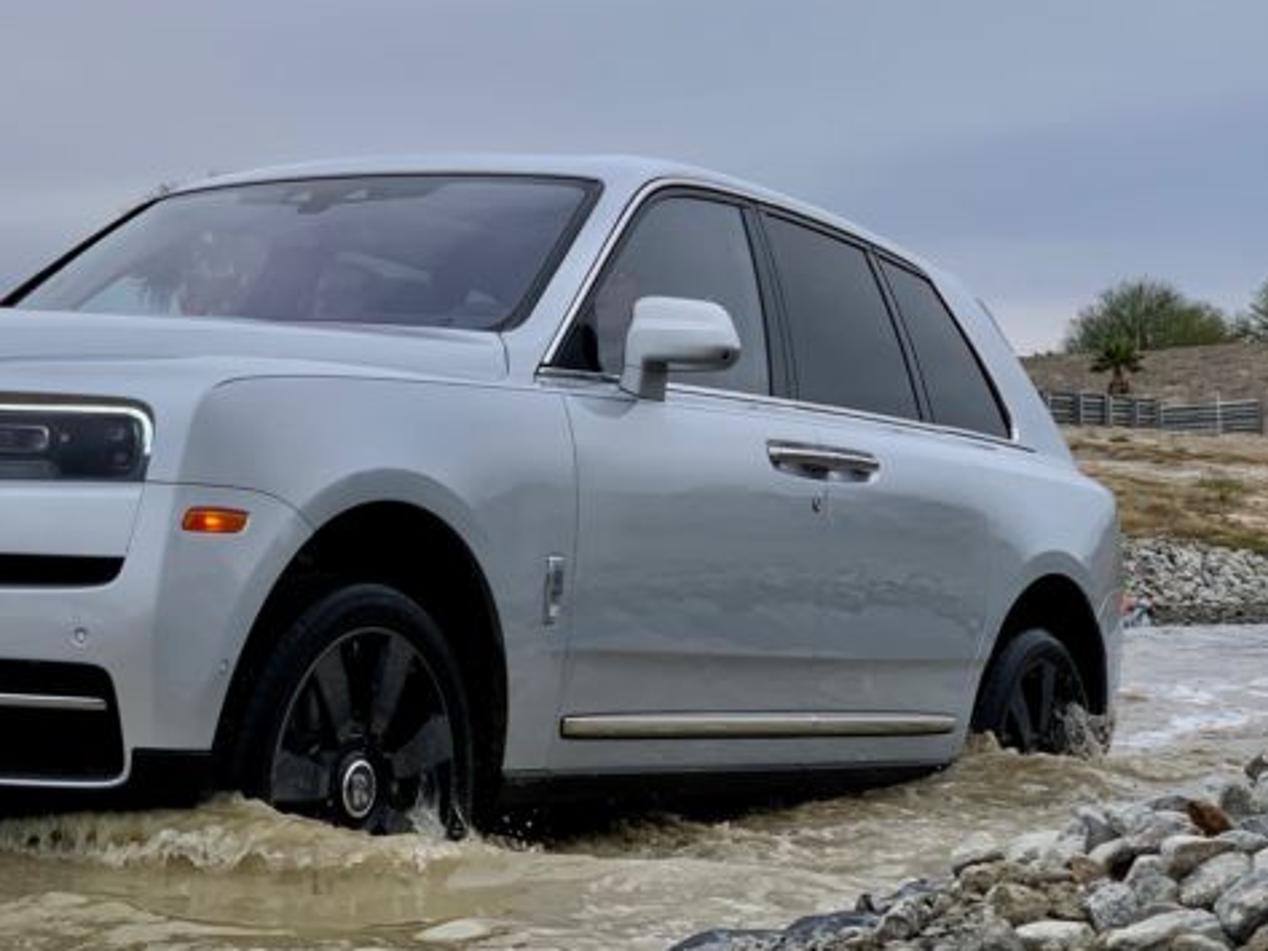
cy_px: 305
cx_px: 298
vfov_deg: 16.7
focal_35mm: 88
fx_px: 3224
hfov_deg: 22.0
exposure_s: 1/289
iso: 16
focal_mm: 6
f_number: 2.4
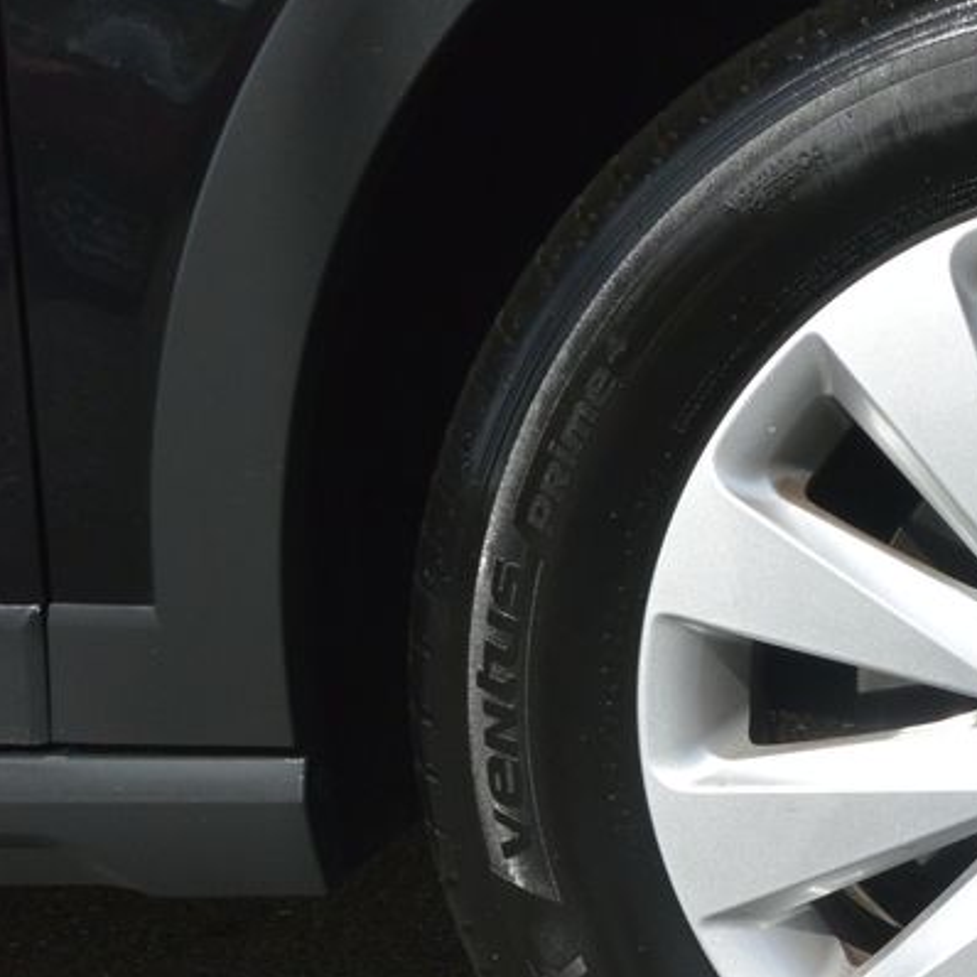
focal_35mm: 59
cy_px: 659
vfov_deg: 28.9
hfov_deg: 26.3
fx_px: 1884
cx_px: 1129
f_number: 5.6
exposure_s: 1/1000
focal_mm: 10
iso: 160
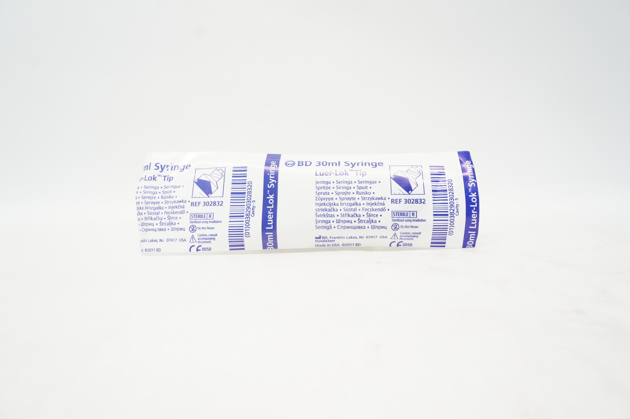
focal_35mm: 27
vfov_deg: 47.8
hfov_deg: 67.4
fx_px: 472
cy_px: 210
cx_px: 315
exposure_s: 1/40
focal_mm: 18
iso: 800
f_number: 8
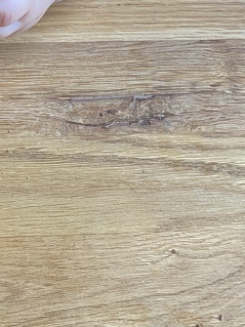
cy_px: 15
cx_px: -43
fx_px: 746
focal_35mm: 79
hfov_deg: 17.8
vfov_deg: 23.9
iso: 125
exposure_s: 1/96
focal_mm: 4.25
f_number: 1.8
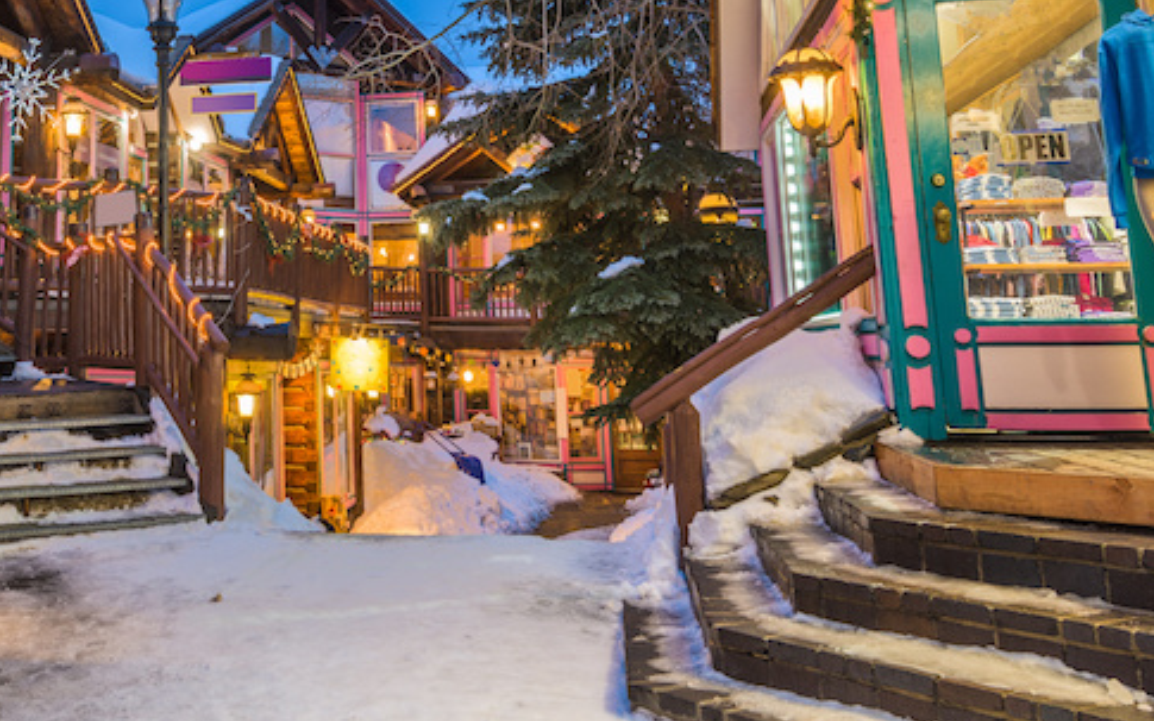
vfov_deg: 29.1
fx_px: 1352
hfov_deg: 43.3
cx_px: 176
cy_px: 137
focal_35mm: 43
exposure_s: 3
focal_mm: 16
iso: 64
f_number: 8
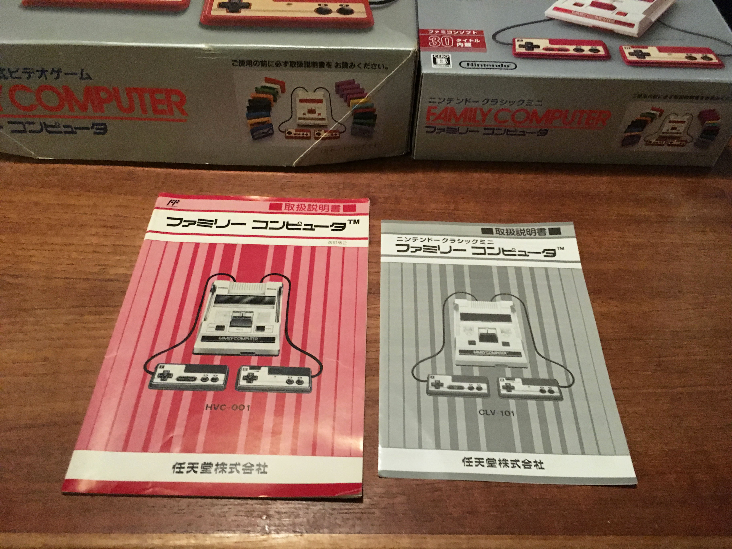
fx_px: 613
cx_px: 366
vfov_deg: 48.2
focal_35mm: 29
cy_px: 274
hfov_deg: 61.7
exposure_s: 1/15
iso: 320
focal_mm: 4.15
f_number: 2.2
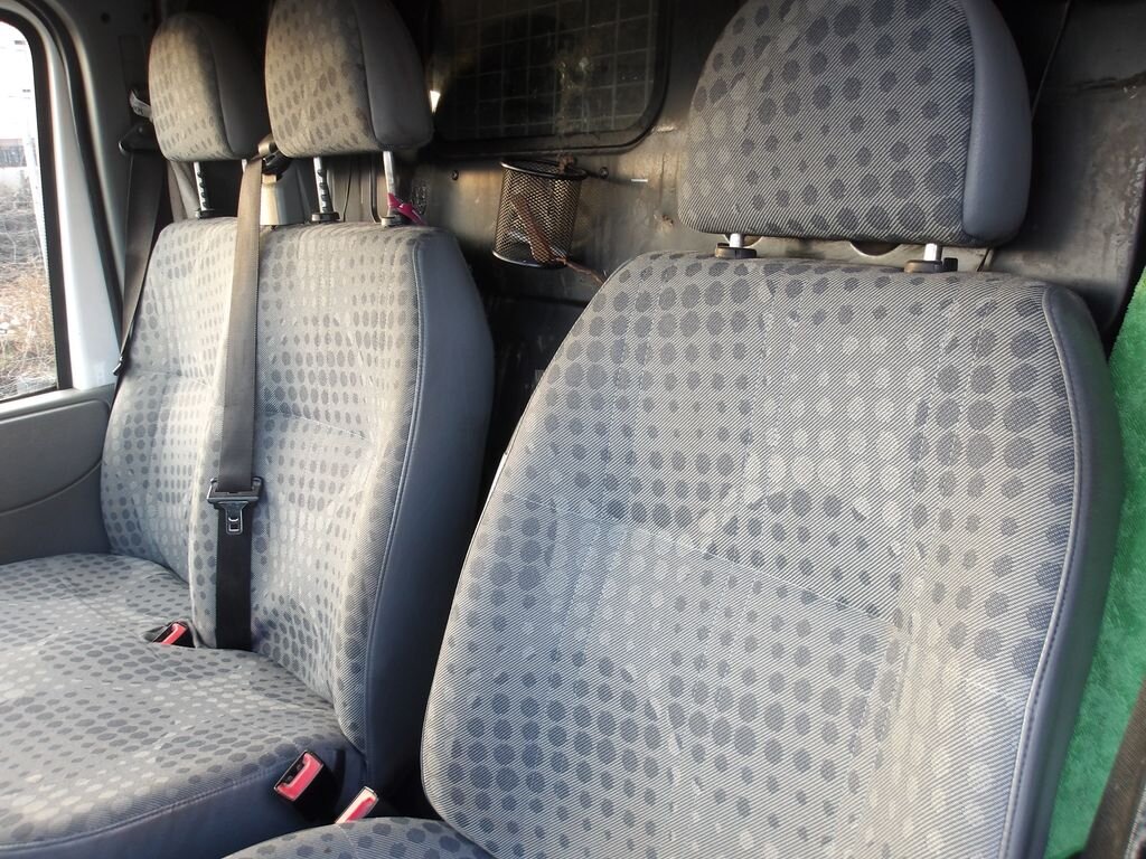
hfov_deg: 65.3
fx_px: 894
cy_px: 430
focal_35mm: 27
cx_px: 573
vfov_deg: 51.4
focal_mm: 4.9
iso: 109
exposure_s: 1/30
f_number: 3
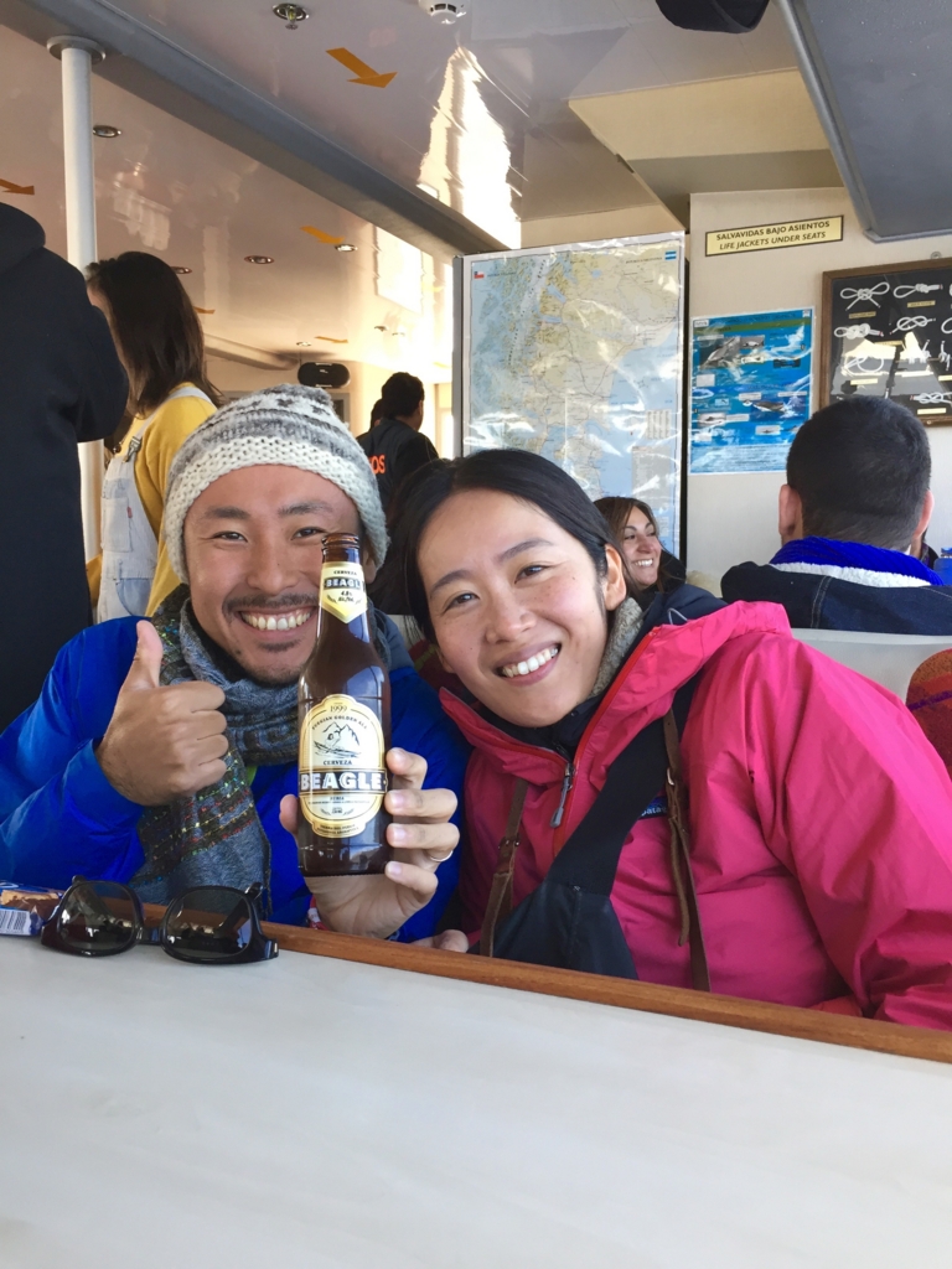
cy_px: 634
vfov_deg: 61.7
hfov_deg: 48.2
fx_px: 1063
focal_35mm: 29
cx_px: 476
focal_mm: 4.15
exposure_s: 1/40
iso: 40
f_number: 2.2
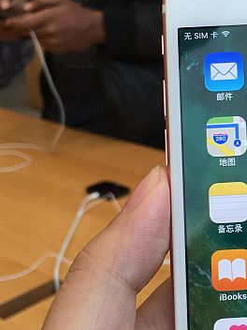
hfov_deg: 14.2
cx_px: 346
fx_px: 942
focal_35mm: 99
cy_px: 144
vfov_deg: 19.8
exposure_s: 1/100
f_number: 2.2
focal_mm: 4.15
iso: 25
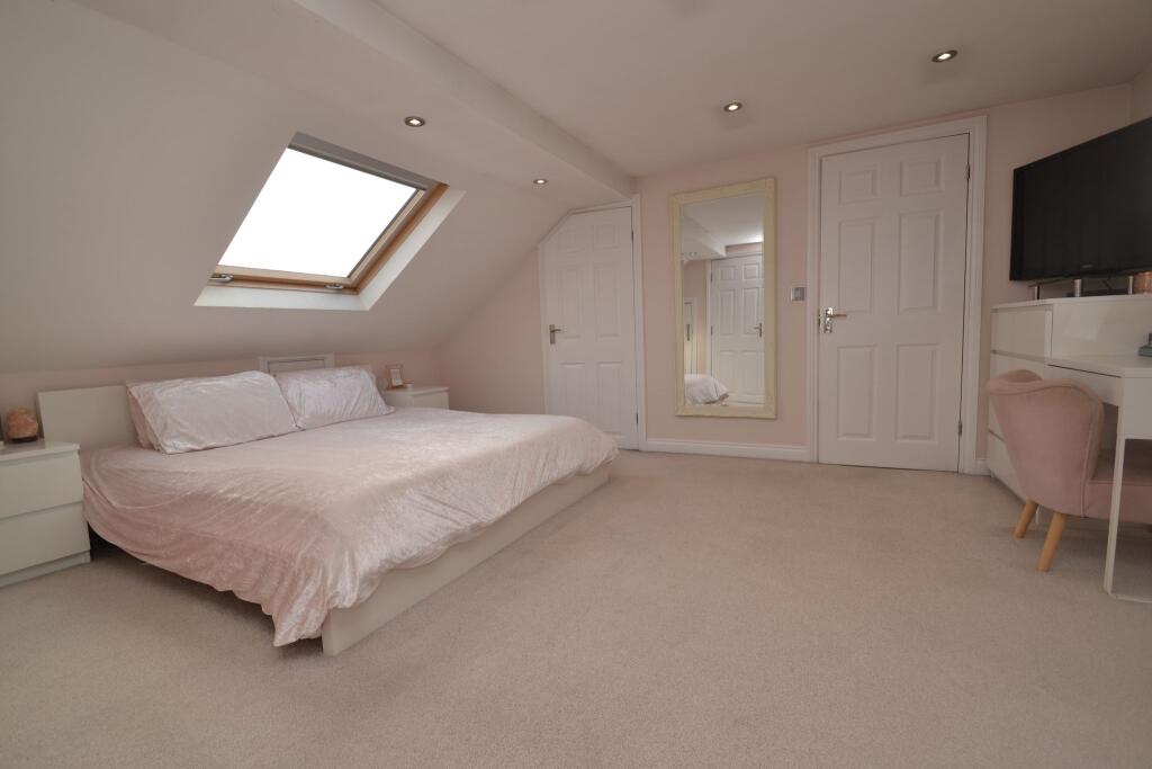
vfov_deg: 77.3
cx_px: 576
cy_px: 384
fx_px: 480
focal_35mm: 15
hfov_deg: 100.4
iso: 200
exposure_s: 1/125
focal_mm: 10
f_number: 5.6
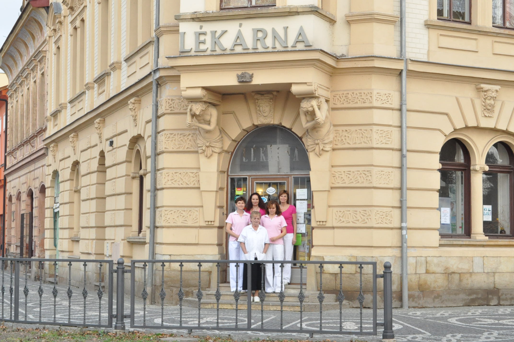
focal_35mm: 82
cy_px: 171
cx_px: 257
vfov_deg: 16.5
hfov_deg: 24.6
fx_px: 1176
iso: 2500
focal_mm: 55
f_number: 20
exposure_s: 1/200
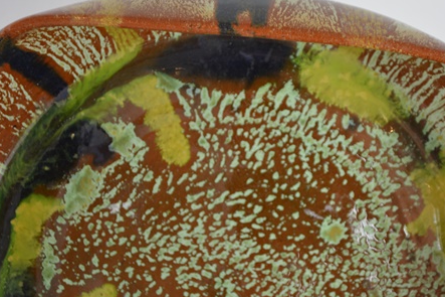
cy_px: 145
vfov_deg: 12.3
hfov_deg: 18.3
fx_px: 1380
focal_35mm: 112
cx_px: 287
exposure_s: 1/60
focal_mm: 55
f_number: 5.6
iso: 500
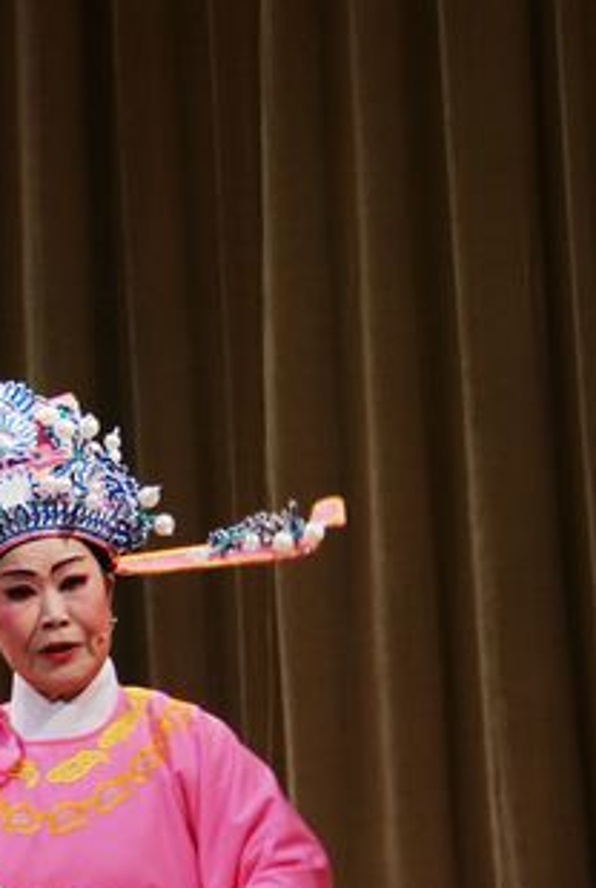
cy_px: 676
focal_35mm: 271
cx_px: -32
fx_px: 6699
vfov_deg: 7.6
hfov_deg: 5.1
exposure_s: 1/20
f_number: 5.6
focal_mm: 70
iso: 100
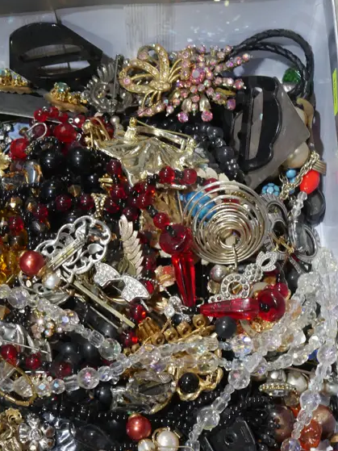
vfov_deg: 22.1
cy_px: 319
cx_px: 88
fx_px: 1146
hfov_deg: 16.7
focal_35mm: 88
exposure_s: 1/60
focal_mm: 24
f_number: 5.2
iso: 640
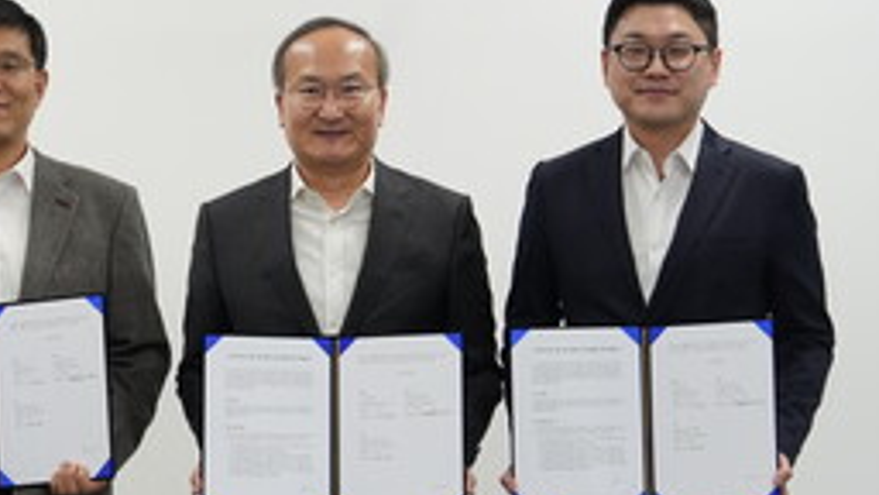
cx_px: 285
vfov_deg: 7.1
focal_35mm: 172
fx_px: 4009
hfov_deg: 12.5
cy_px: 151
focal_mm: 70
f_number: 4.5
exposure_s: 1/160
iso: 1600
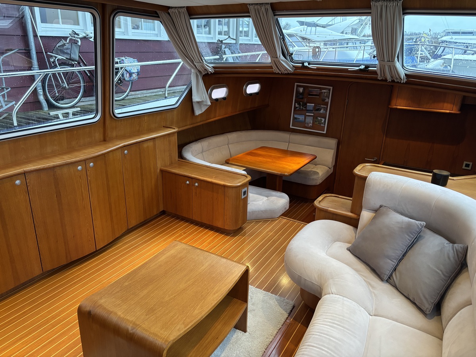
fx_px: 358
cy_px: 178
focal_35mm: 26
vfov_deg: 53.1
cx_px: 238
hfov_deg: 67.3
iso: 320
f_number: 1.6
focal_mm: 5.96
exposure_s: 1/54
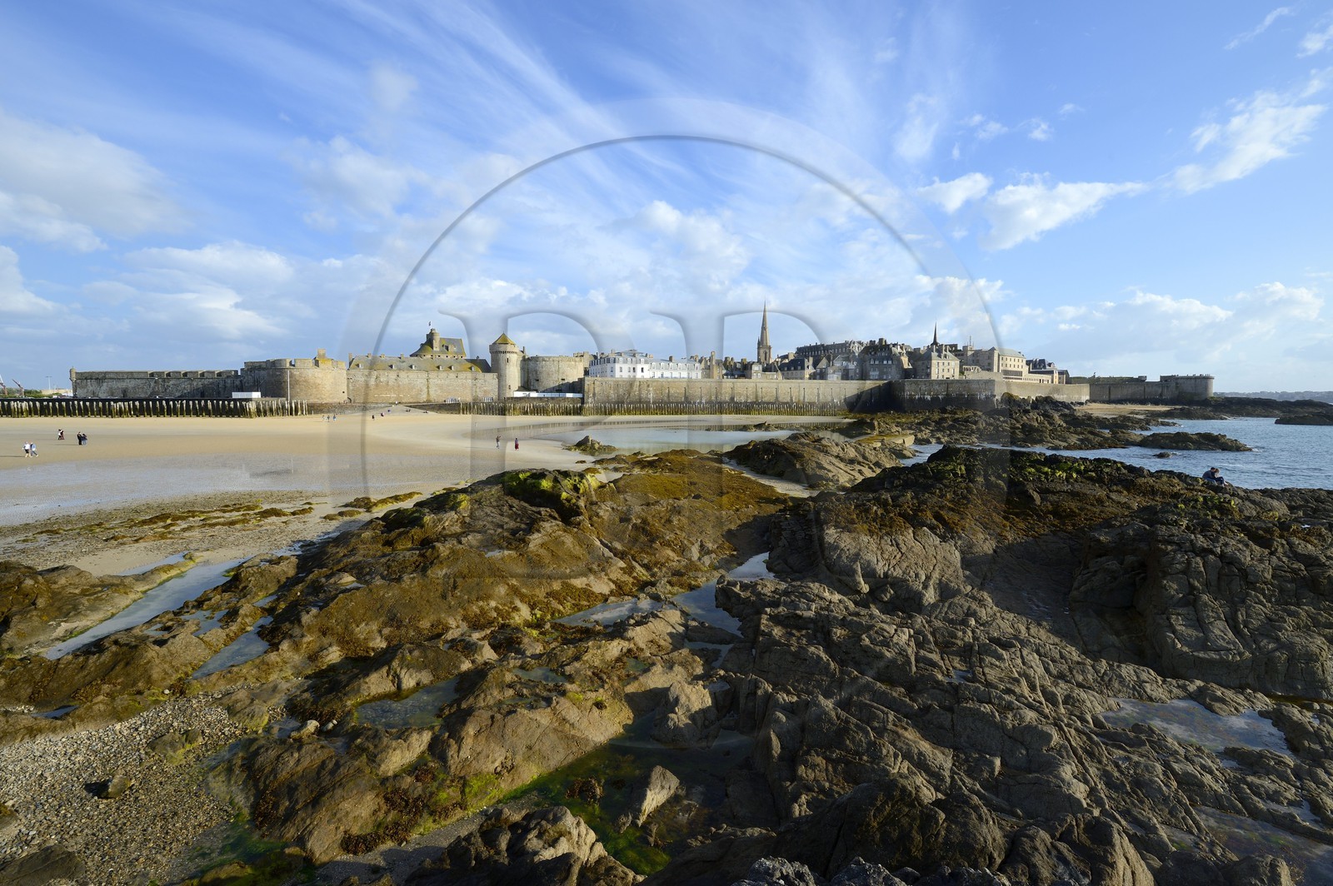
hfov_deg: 96.8
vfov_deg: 73.6
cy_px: 443
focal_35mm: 16
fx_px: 592
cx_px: 666
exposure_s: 1/200
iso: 200
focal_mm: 16
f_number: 13
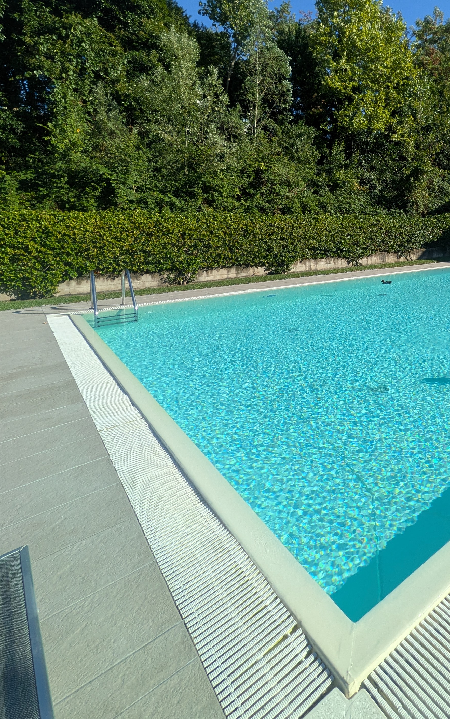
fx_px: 412
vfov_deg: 79.3
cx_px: 363
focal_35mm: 21
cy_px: 234
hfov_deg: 53.3
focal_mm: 1.83
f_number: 2.2
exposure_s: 1/1631
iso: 48
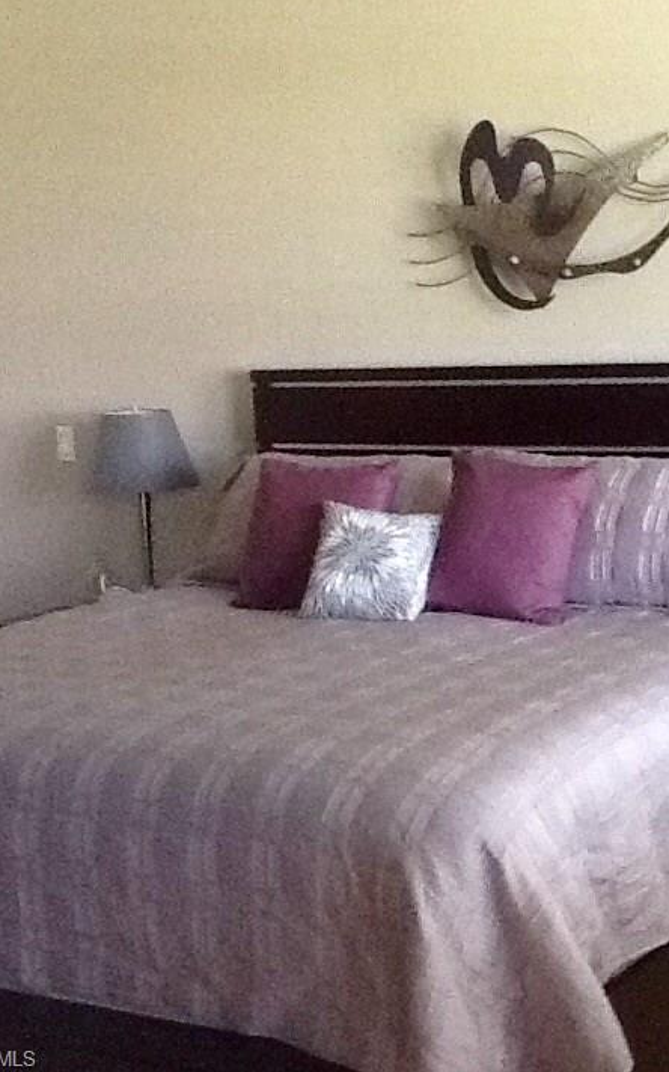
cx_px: 648
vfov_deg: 32.5
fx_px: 1839
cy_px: 531
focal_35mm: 63
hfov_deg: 20.1
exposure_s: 1/30
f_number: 2.4
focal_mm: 2.03
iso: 250
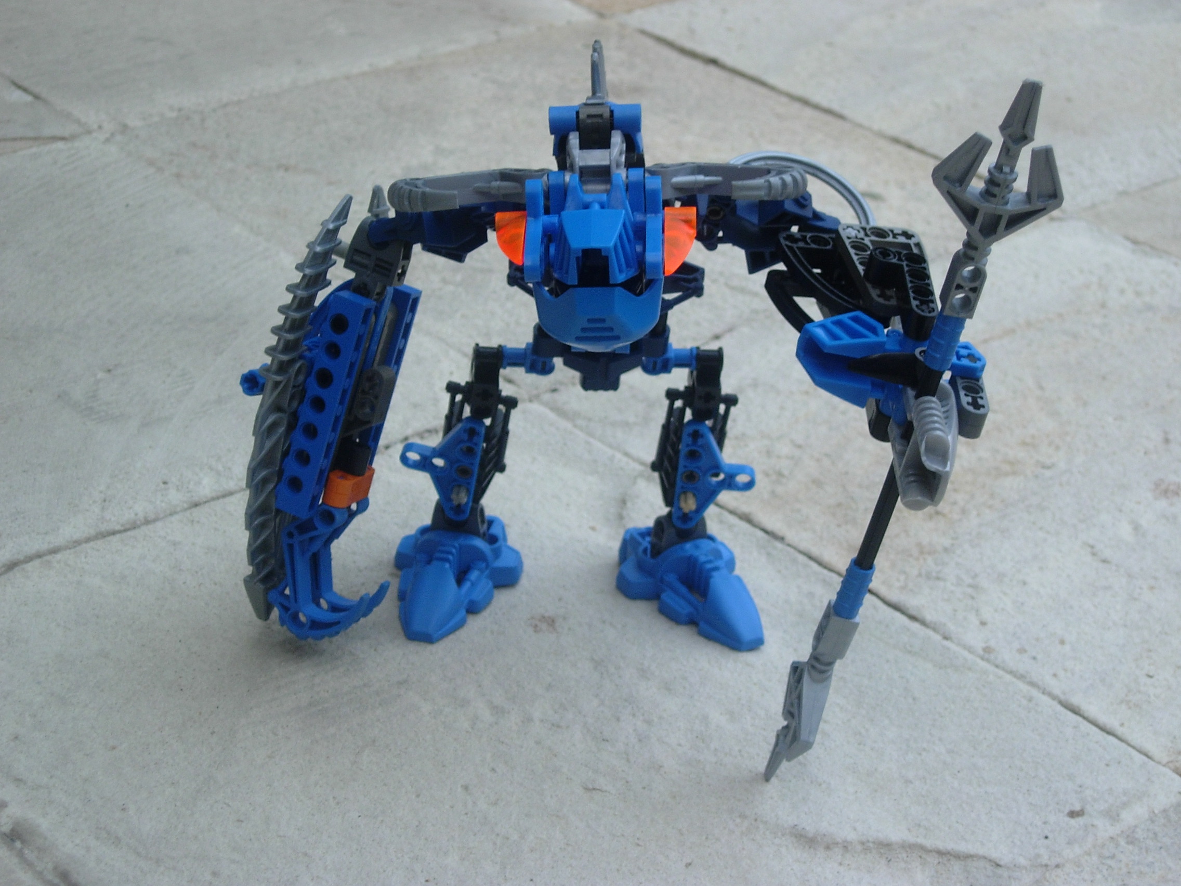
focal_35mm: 82
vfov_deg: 18.0
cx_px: 590
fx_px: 2798
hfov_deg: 23.8
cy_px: 443
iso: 79
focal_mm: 17
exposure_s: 1/85.4
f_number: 4
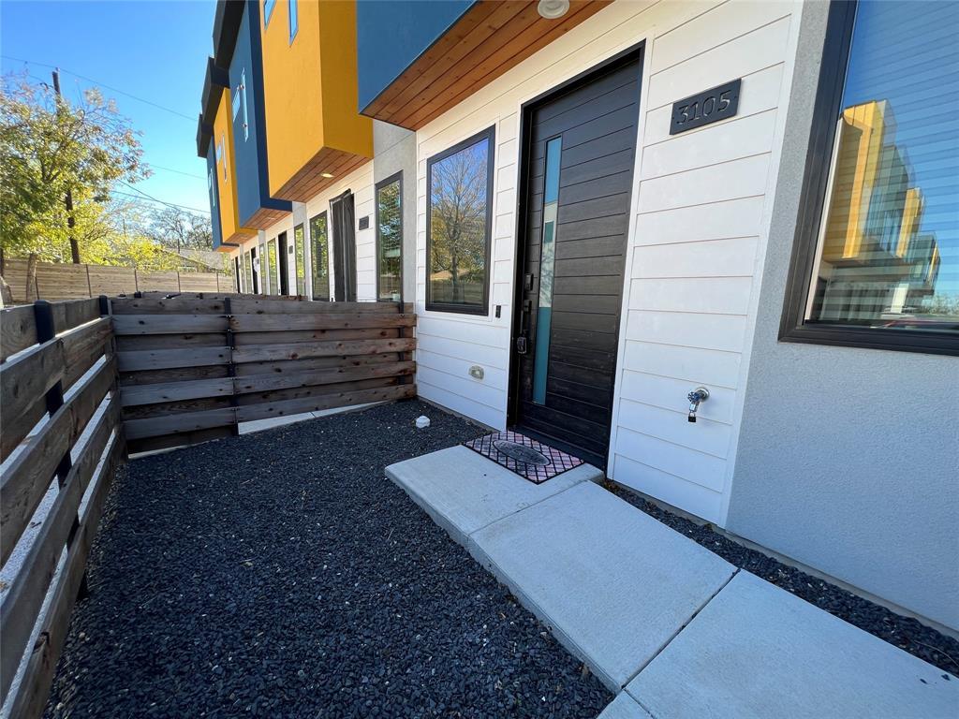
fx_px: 360
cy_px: 360
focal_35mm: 13
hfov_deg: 106.2
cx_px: 480
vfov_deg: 89.9
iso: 32
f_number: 1.8
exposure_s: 1/214
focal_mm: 1.57
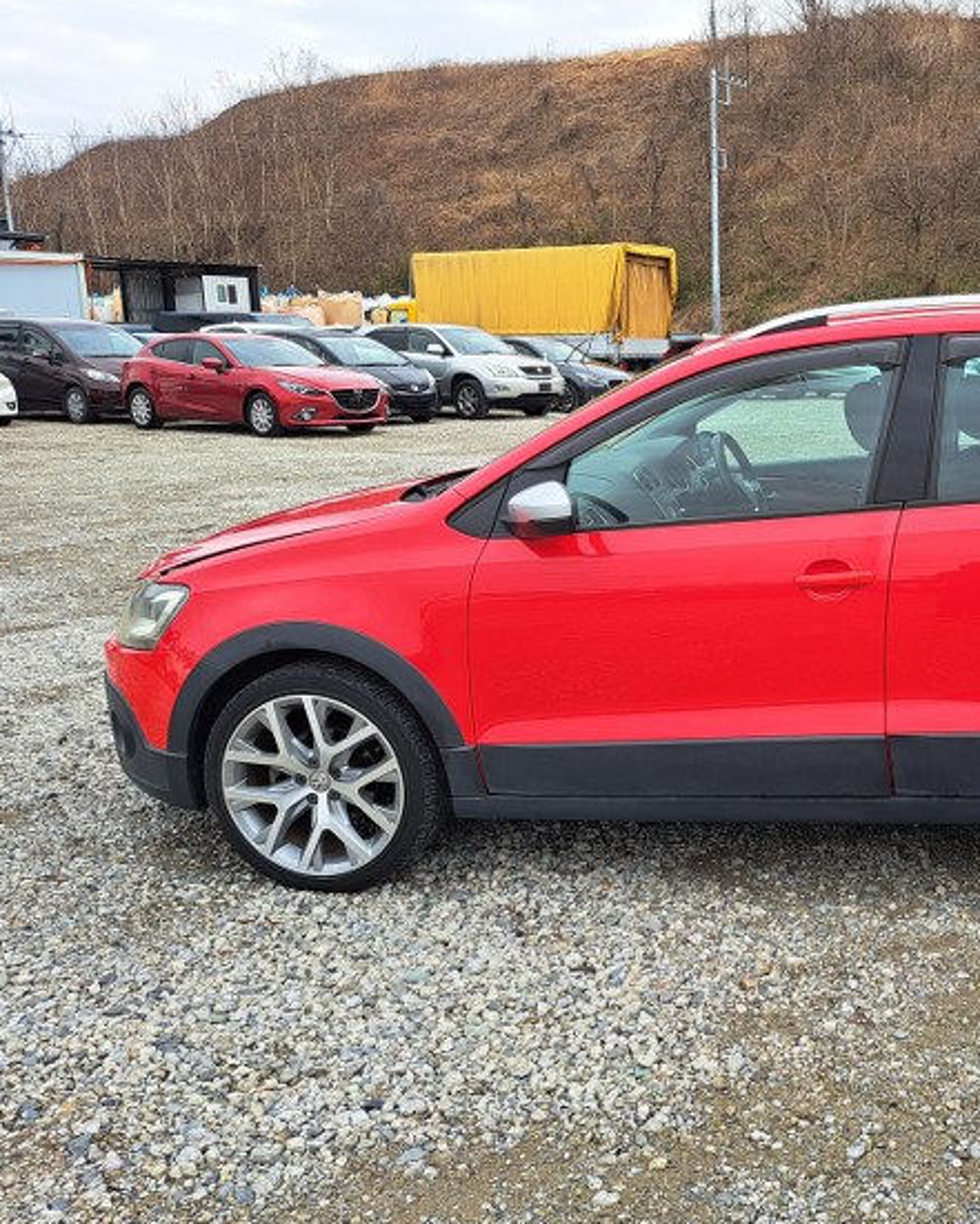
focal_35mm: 34
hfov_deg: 40.7
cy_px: 598
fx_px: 1232
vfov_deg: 52.8
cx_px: 847
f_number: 1.8
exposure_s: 1/480
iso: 50
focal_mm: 5.23
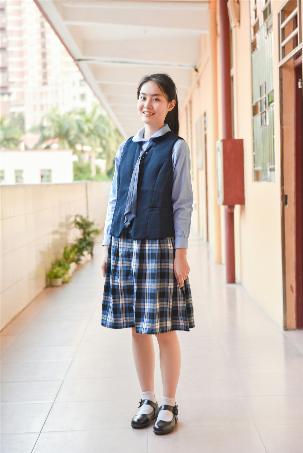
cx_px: 152
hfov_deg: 20.6
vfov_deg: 30.5
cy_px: 226
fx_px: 832
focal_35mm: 66
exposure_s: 1/100
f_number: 3.5
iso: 1000
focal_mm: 66
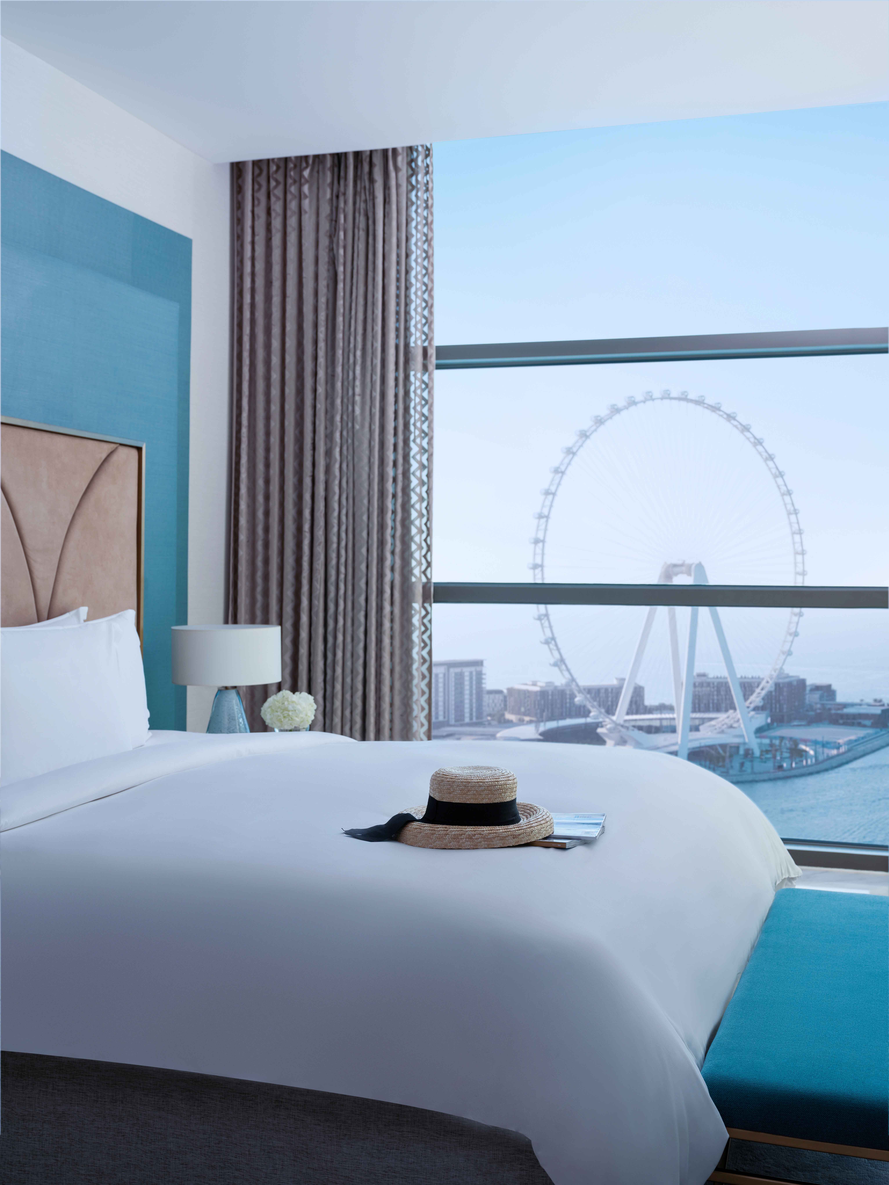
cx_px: 444
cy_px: 592
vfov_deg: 45.8
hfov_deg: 35.1
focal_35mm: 41
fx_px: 1404
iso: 100
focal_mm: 51.7
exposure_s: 1/40
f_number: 8
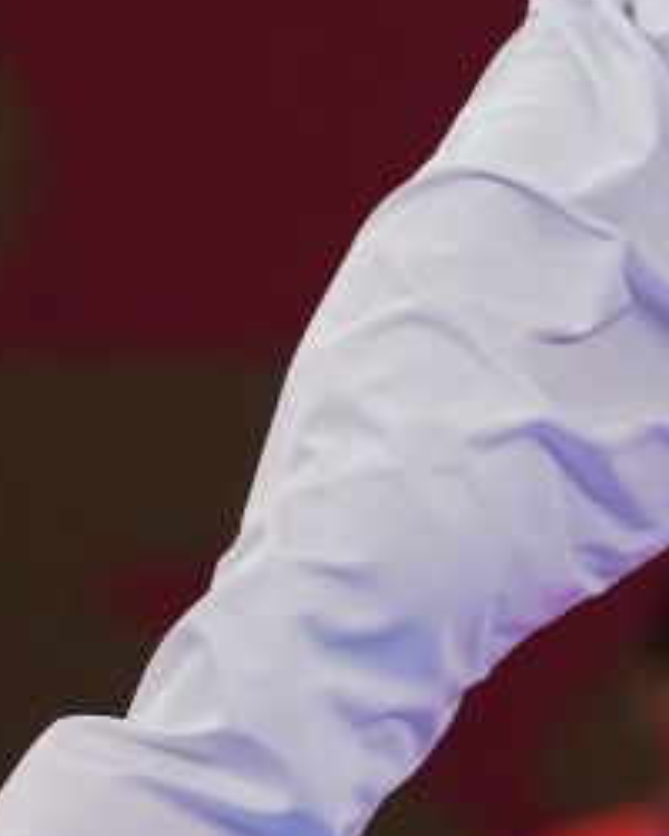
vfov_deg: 1.4
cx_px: 1328
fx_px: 33511
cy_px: -749
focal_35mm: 1354
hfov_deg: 1.1
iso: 640
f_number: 2.8
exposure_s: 1/1000
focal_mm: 200
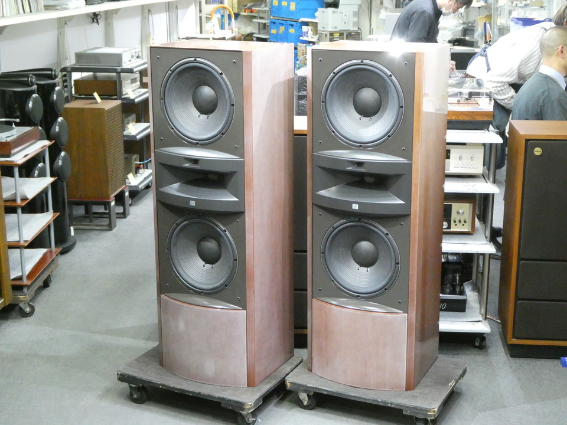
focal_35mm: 54
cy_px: 212
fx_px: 885
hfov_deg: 35.5
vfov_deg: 27.0
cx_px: 284
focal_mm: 9.6
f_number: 4.1
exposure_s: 1/20
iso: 1600
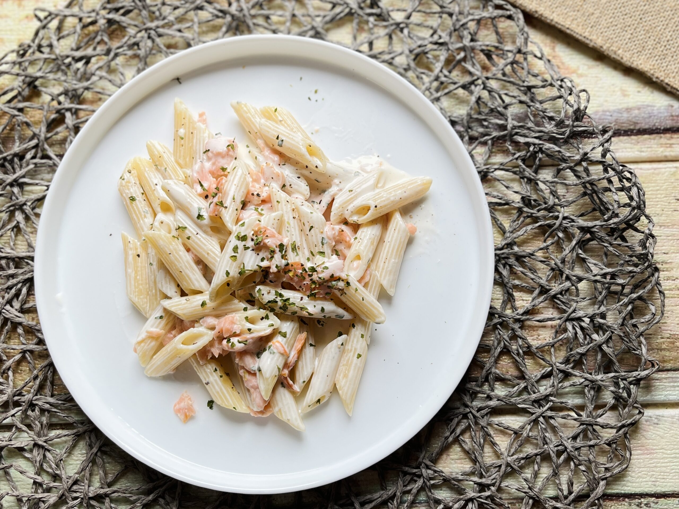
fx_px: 510
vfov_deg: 53.1
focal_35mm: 26
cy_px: 254
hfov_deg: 67.3
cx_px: 340
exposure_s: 1/121
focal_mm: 5.1
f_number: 1.6
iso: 40
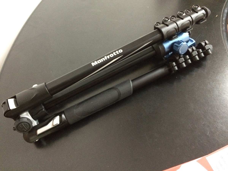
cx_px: 114
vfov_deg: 48.2
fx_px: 191
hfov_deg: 61.7
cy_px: 86
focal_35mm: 29
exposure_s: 1/17
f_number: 2.2
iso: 640
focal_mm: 4.15
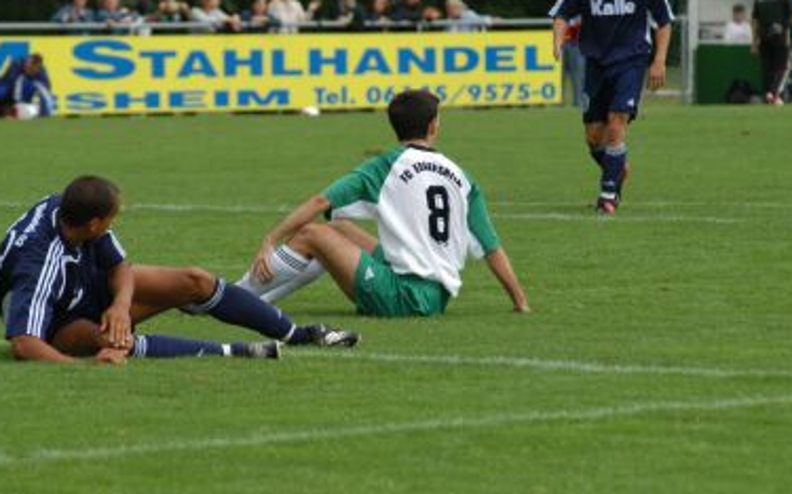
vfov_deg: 4.0
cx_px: 395
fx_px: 7033
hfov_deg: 6.4
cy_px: 215
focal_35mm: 326
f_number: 5.6
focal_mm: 200
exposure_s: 1/500
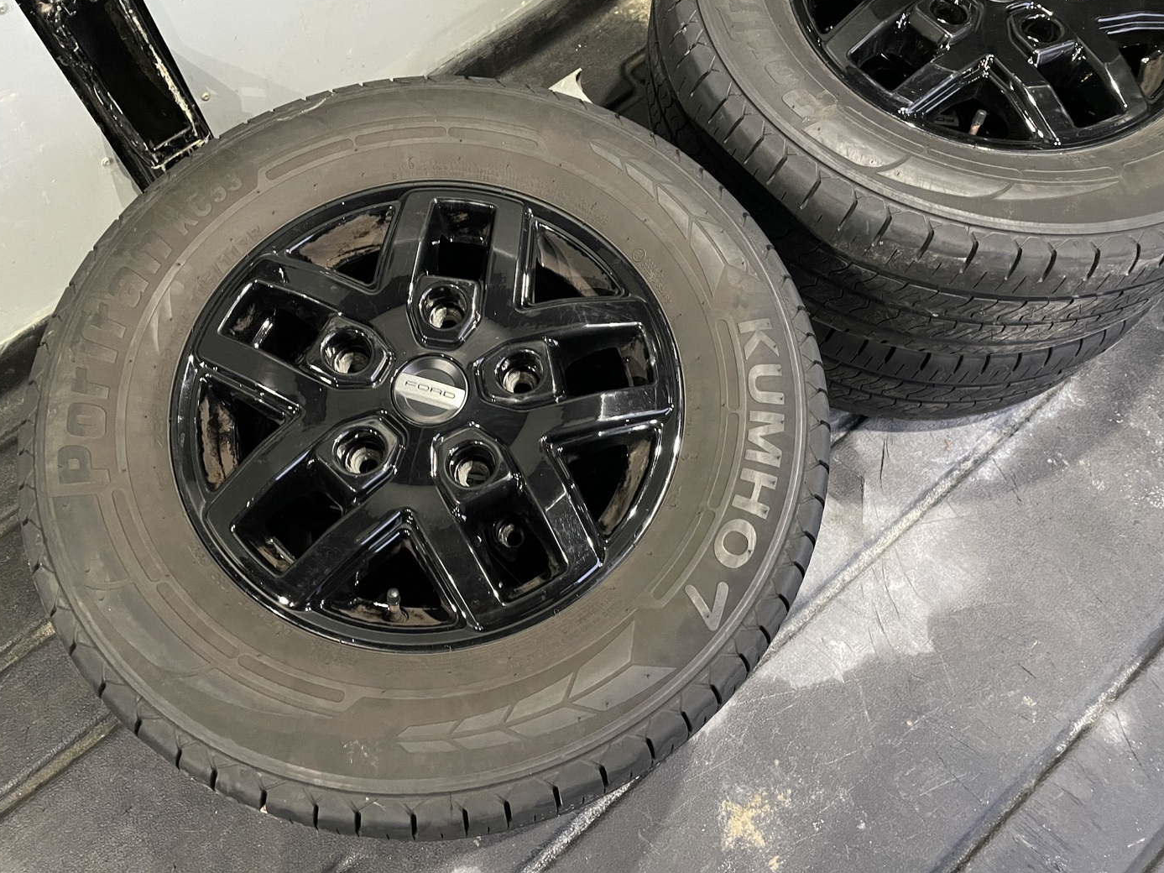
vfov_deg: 51.3
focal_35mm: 27
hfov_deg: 65.3
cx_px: 567
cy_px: 421
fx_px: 908
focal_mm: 4.2
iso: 640
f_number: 1.6
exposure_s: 1/30
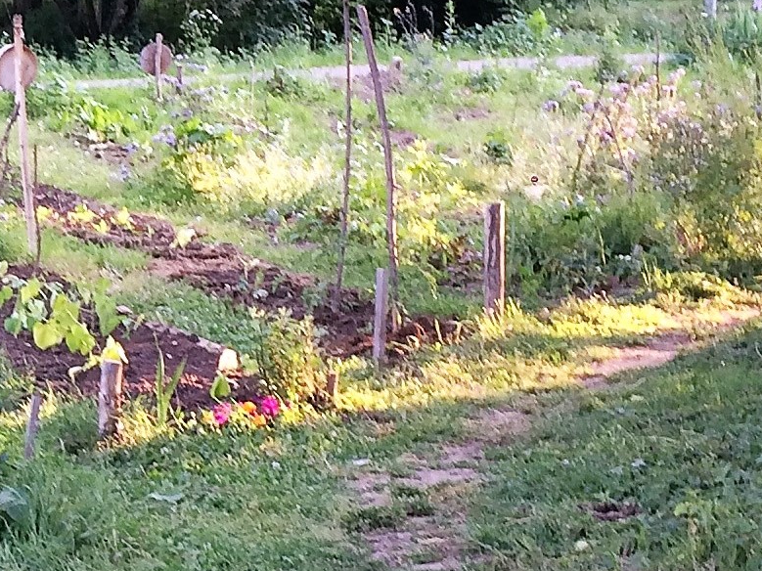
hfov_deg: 20.2
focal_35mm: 91
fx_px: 2003
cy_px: 178
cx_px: -142
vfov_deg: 16.2
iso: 40
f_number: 2.2
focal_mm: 4.15
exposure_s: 1/33
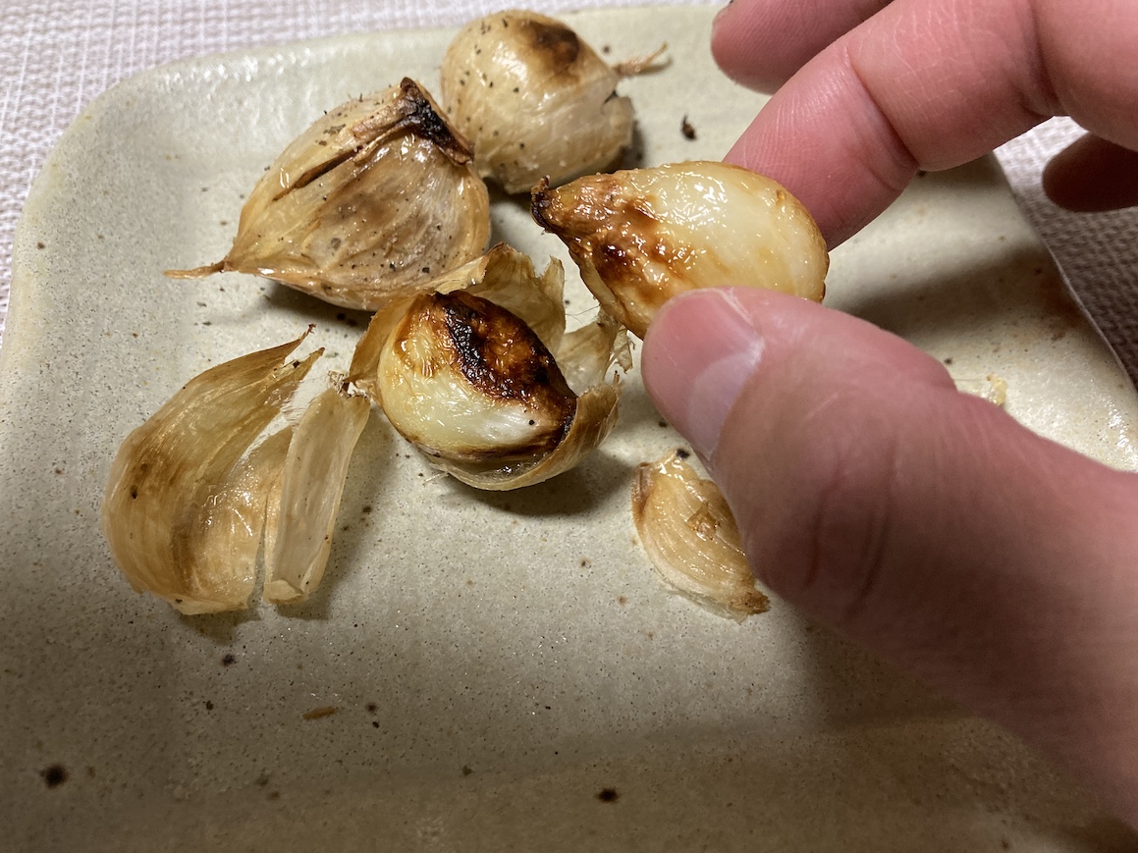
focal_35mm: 29
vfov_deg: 48.2
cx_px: 562
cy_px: 412
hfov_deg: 61.7
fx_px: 953
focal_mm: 3.99
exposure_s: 1/50
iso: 200
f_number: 1.8
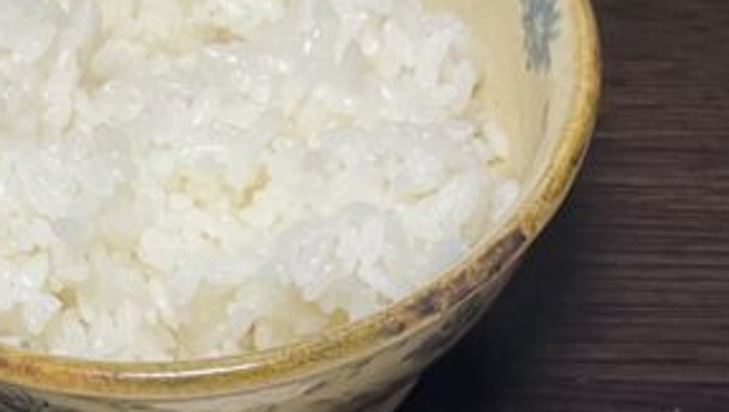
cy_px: 954
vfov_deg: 10.5
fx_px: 1954
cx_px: 516
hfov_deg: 21.0
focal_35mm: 101
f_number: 1.6
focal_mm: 4.2
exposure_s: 1/78
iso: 125
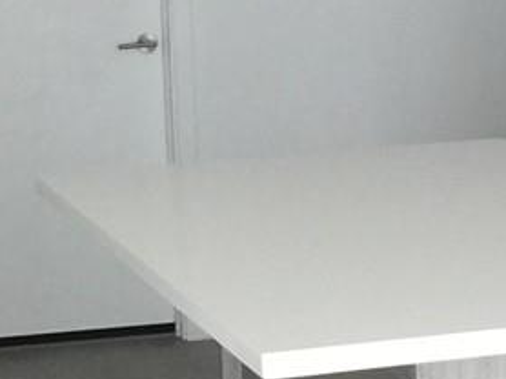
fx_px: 2439
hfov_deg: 11.7
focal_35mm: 167
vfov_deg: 8.9
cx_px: 479
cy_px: 115
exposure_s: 1/30
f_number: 2.2
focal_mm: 4.15
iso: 50
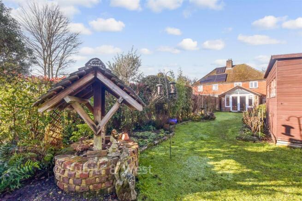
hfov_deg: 100.4
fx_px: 126
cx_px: 151
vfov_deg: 77.4
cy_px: 100
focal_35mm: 15
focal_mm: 10
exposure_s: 1/250
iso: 400
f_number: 8
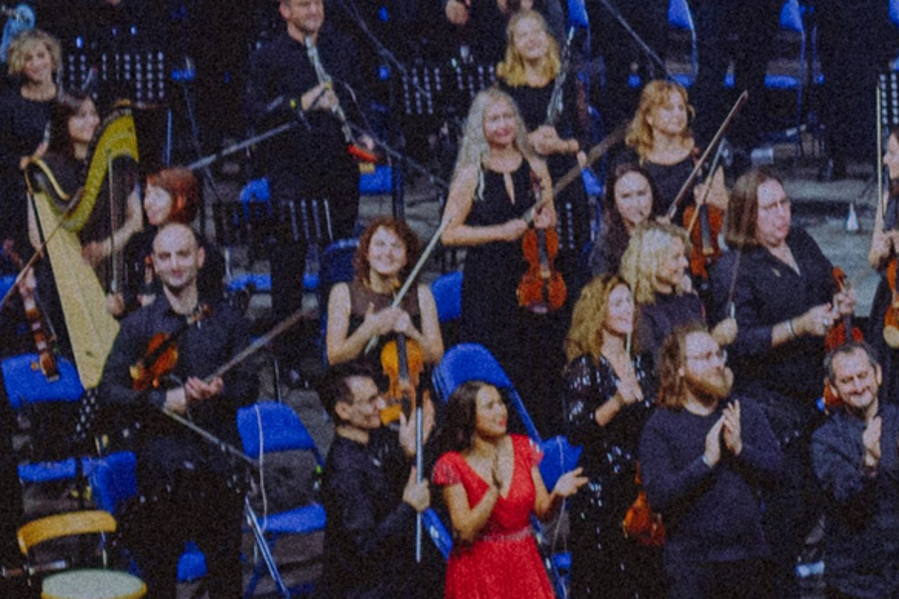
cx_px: 1171
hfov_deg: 16.9
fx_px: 2846
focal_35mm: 114
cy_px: 391
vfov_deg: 12.0
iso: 640
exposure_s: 1/125
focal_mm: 17
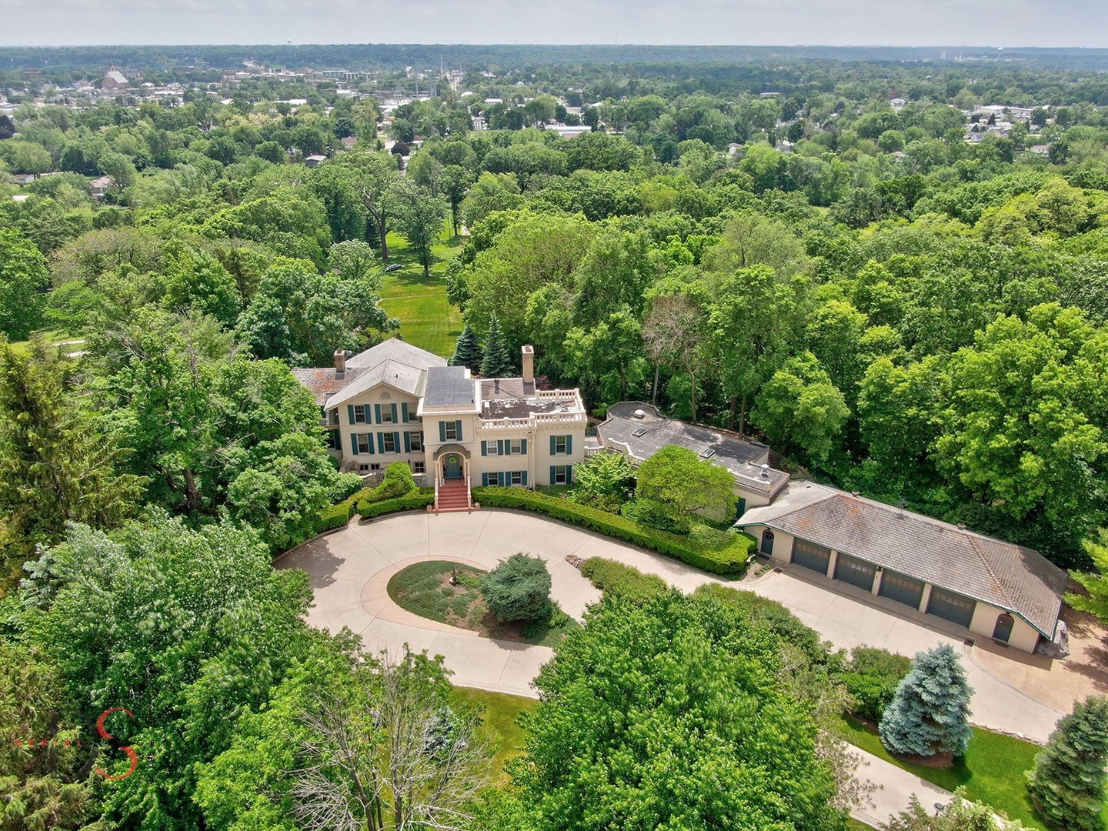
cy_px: 416
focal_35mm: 24
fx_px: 768
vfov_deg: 56.8
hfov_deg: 71.6
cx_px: 554
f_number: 2.8
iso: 100
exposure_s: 1/1000
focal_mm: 4.4
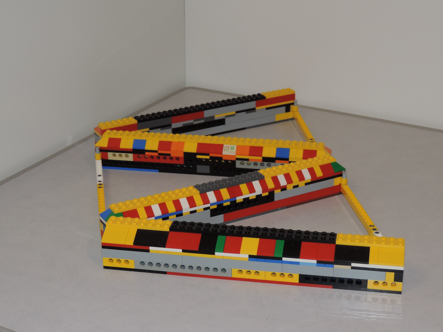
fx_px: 896
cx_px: 222
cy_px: 166
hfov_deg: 27.8
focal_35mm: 70
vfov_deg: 21.0
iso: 200
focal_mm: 12.4
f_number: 3.9
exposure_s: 1/40
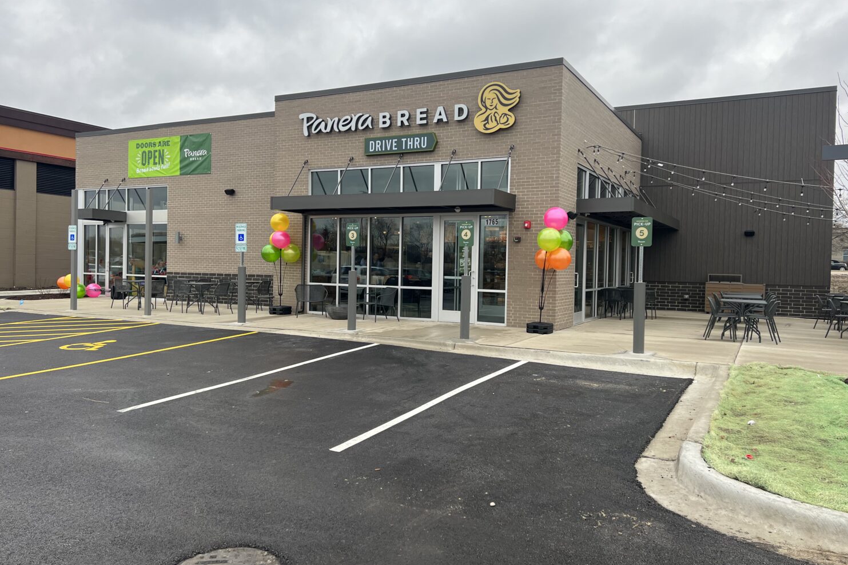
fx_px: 660
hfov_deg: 65.5
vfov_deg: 46.4
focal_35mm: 28
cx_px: 421
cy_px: 271
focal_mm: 5.7
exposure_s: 1/604
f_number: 1.5
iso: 50
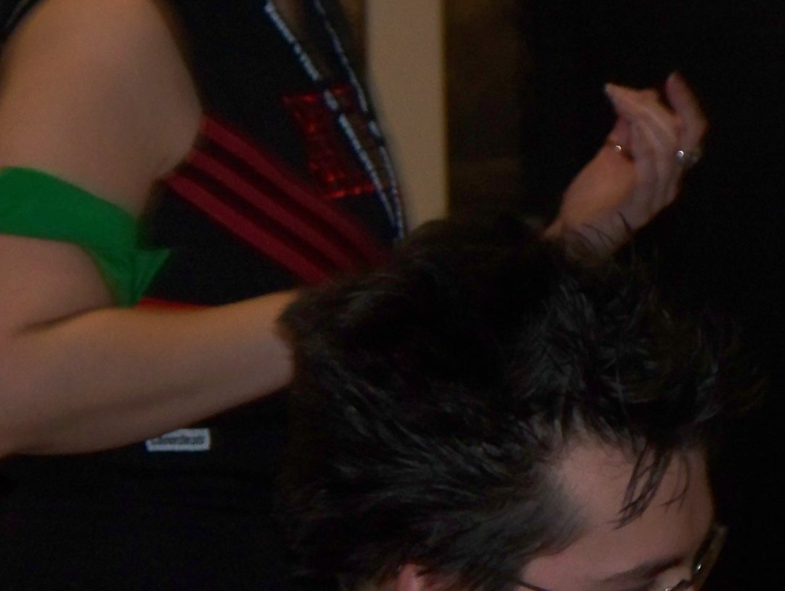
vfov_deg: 5.4
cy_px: 143
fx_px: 6243
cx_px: 255
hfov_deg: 7.2
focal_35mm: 275
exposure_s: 1/50
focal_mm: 22.05
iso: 200
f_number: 3.8
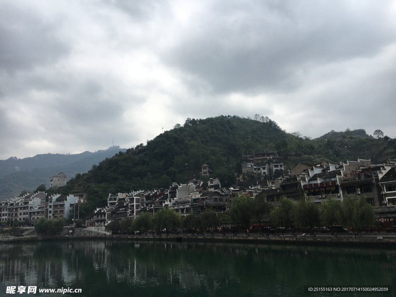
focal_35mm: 29
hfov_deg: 61.7
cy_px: 148
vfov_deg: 48.2
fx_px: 332
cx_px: 198
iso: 25
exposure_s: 1/974
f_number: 2.2
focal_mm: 4.15
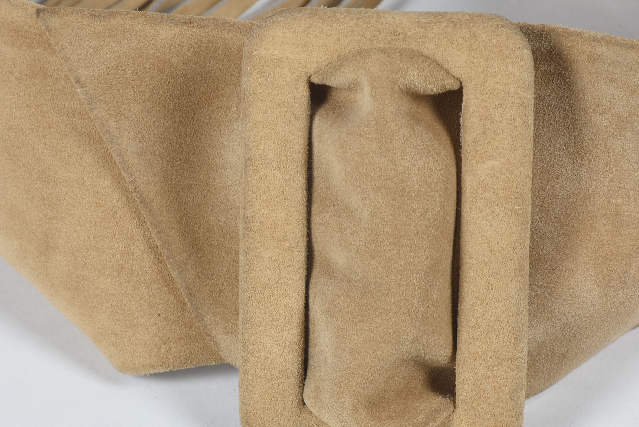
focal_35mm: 266
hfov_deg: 7.7
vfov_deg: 5.2
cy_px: 219
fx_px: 4725
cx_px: 298
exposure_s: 1/125
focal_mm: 140
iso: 200
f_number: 13
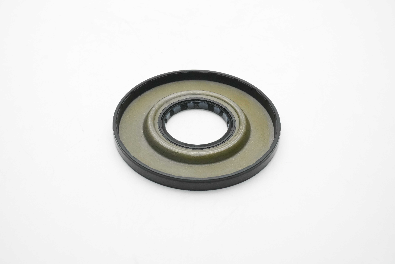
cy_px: 132
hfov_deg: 41.1
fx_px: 527
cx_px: 198
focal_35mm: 48
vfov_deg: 28.1
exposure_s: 1/160
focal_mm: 32
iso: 2500
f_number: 11
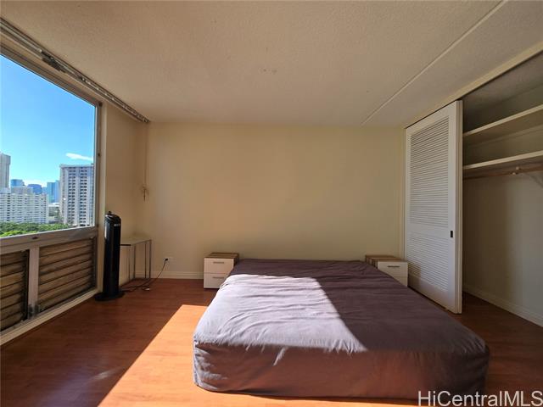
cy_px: 204
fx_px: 204
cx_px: 272
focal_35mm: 13
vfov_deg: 89.9
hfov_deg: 106.2
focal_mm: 2.2
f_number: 2.2
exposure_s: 1/368
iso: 50
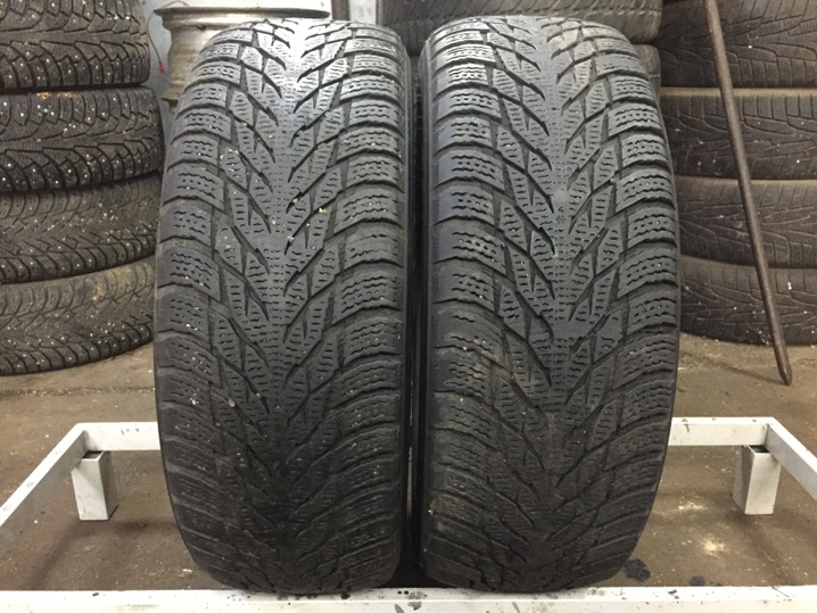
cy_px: 306
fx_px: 685
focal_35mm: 29
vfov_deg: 48.3
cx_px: 408
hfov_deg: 61.6
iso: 400
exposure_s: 1/17
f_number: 2.2
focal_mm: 4.15
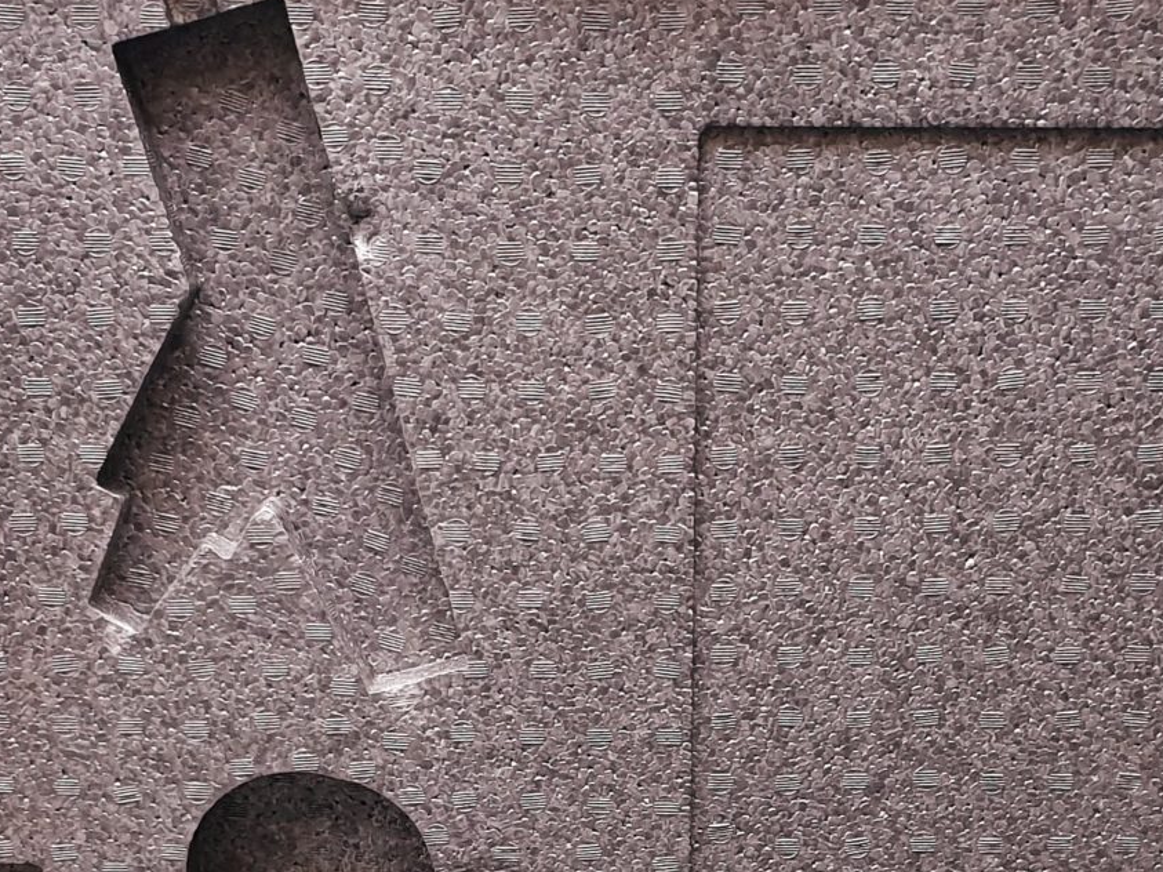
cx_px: 670
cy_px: 940
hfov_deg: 24.7
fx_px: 2654
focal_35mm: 79
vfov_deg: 18.0
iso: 100
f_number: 2.4
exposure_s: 1/50
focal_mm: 4.3
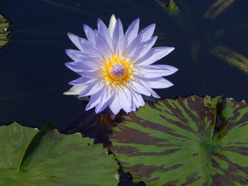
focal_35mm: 318
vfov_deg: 4.7
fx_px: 2278
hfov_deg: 6.2
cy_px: 93
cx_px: 124
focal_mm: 56.5
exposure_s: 1/1000
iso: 125
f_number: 5.7
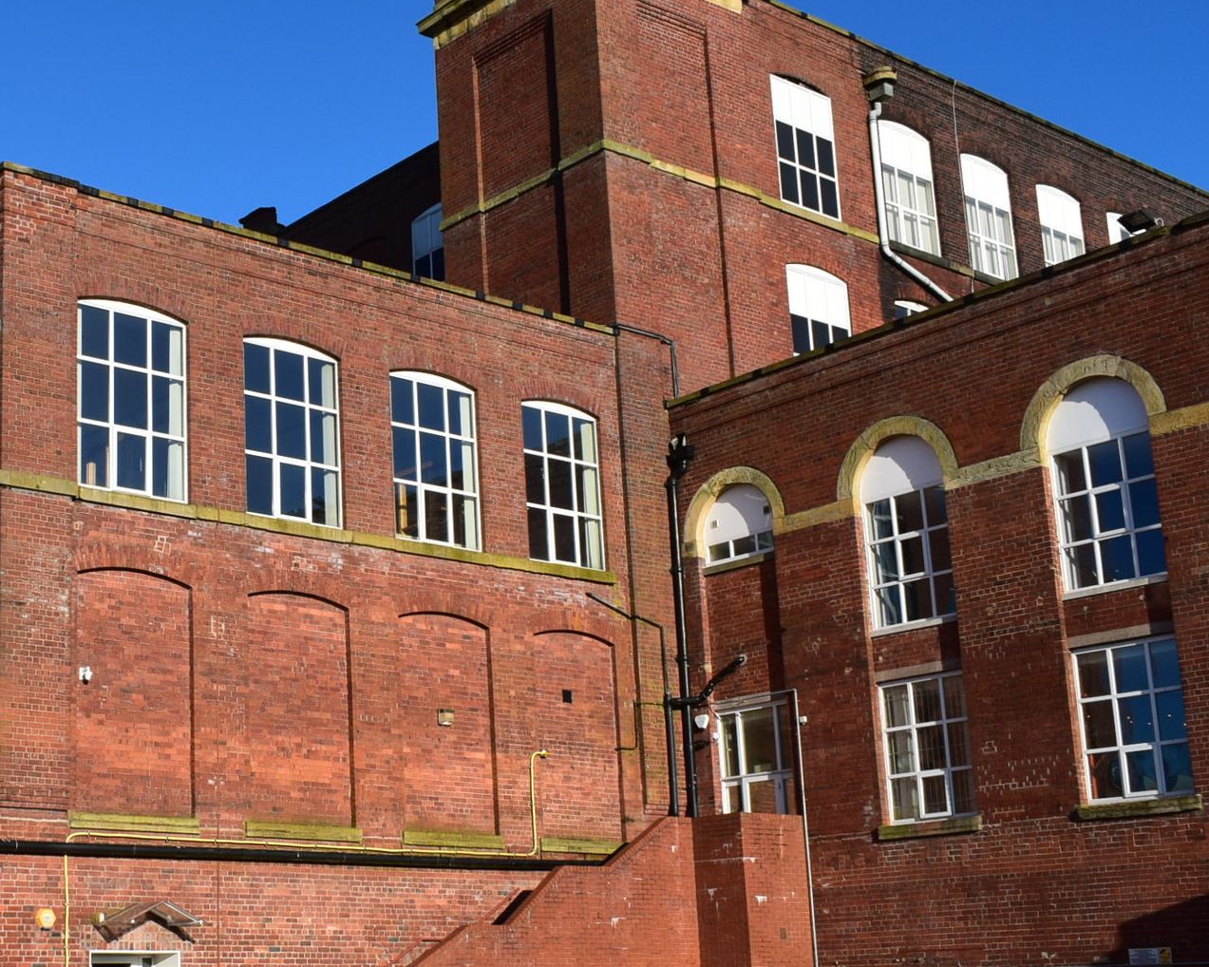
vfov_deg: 29.6
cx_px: 227
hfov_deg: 35.4
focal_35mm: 51
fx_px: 1825
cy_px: 577
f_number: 11
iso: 320
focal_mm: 18
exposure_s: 1/500
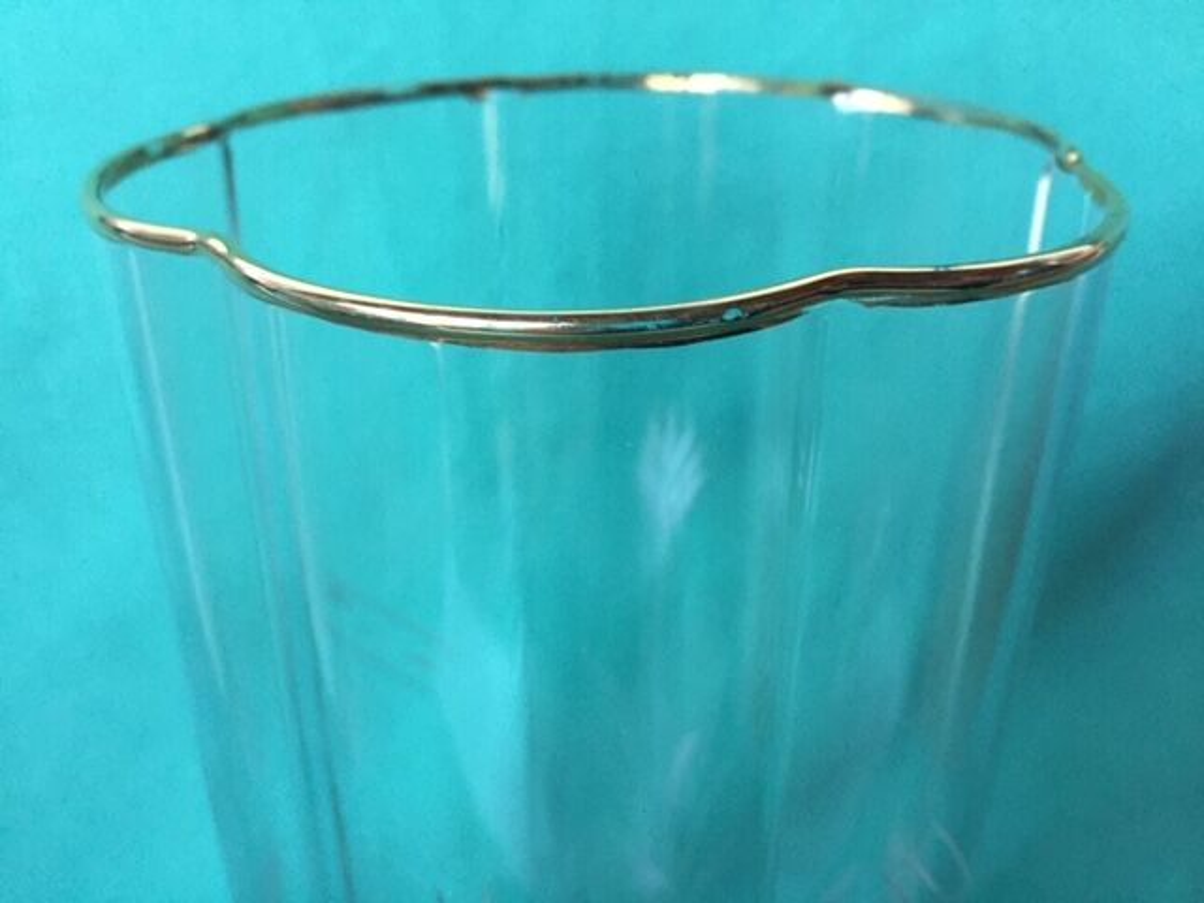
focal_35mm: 29
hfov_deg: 61.7
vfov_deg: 48.2
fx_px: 1009
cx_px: 602
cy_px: 452
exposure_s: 1/33
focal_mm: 4.15
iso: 64
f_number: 2.2
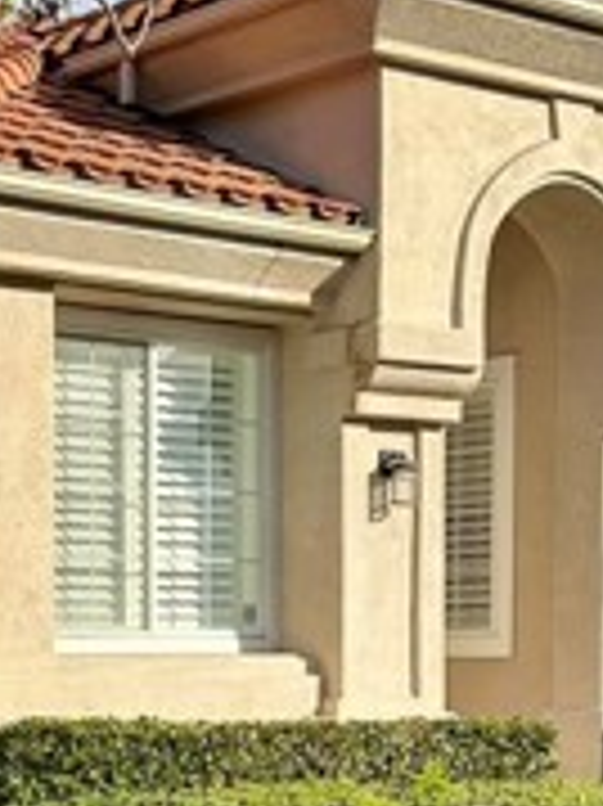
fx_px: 2163
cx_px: 32
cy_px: 738
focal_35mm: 93
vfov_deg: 20.6
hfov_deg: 15.6
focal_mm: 5.7
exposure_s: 1/3460
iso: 50
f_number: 1.5
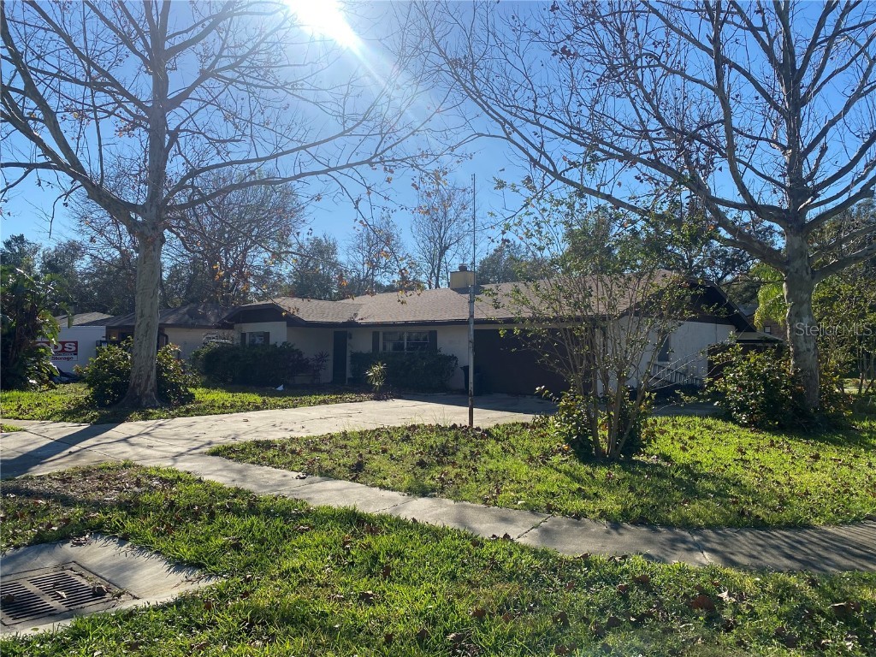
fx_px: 658
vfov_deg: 53.1
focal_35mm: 26
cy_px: 328
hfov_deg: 67.3
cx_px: 438
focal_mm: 4.25
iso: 32
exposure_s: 1/3497
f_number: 1.8
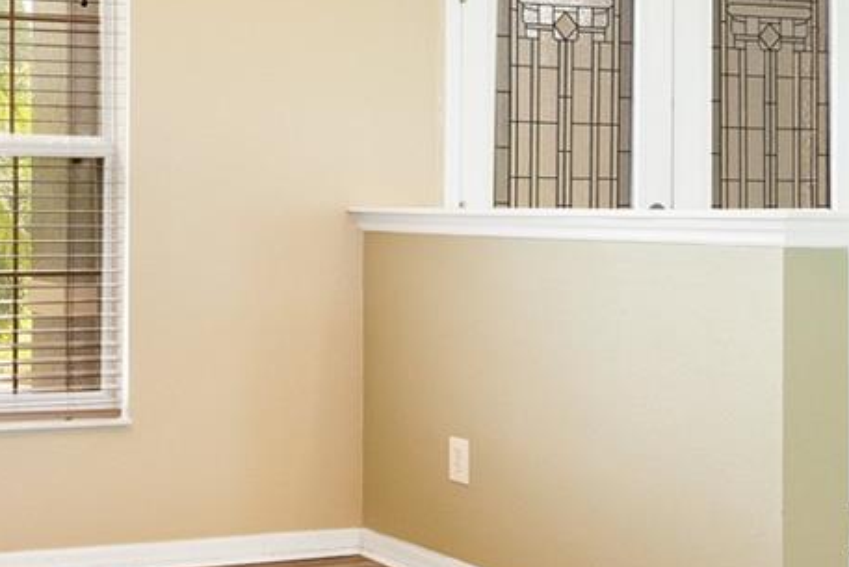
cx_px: 22
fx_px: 1321
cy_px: 151
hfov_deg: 33.0
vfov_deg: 24.0
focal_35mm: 56
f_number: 6.3
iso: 1250
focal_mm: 16
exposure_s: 1/80
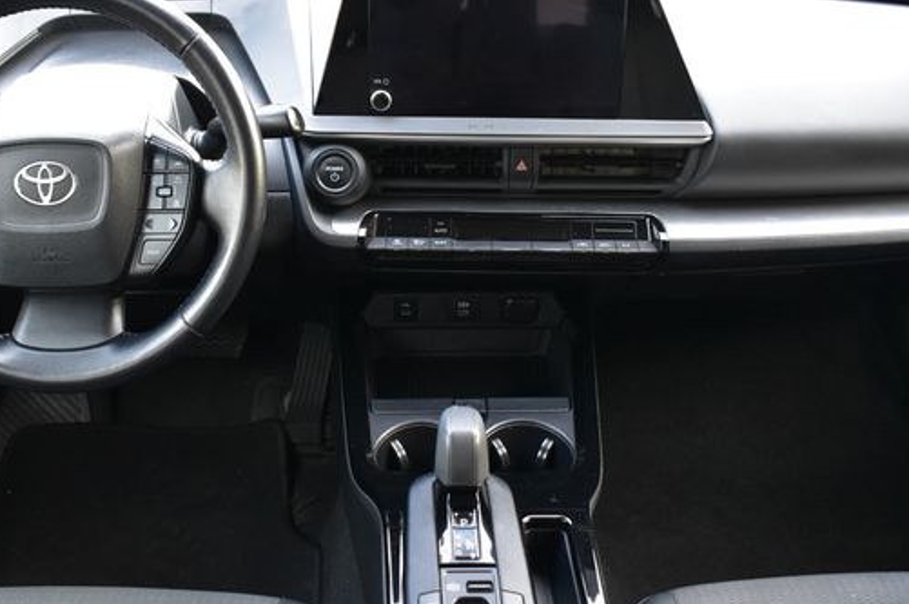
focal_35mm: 46
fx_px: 1160
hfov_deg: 42.6
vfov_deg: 29.1
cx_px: 365
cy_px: 241
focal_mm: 24
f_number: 5.6
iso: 1600
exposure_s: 1/15
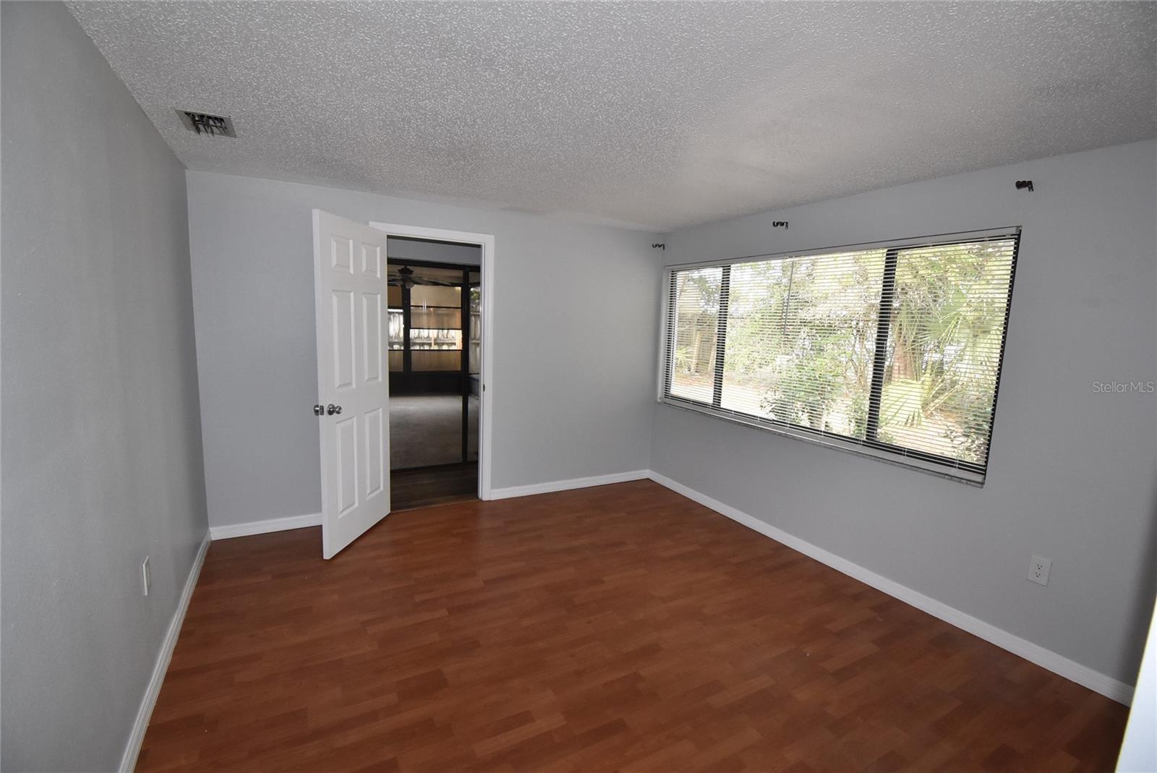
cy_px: 386
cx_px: 578
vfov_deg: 77.4
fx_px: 482
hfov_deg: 100.4
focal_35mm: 15
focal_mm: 10
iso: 1600
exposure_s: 1/125
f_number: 8
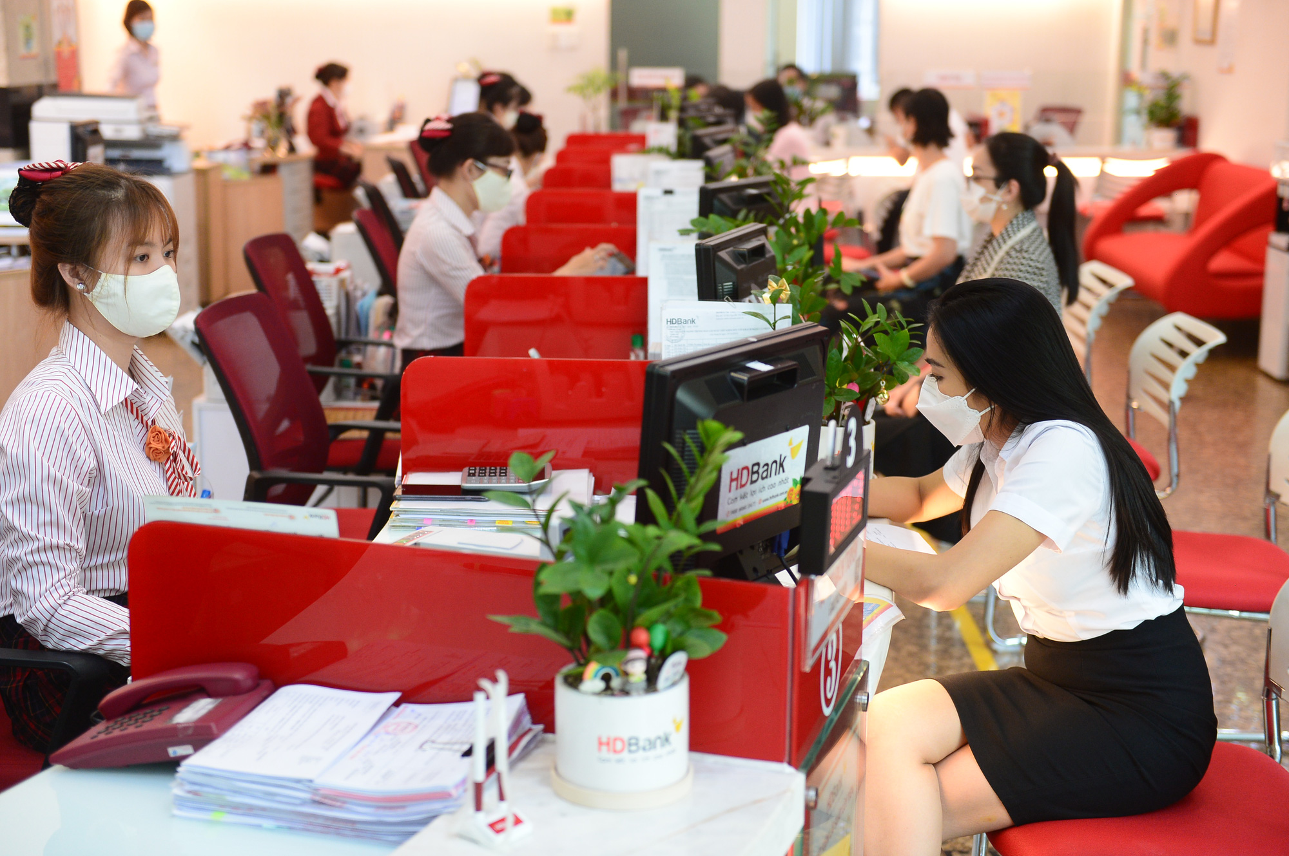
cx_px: 644
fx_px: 2003
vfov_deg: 24.1
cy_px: 428
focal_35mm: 56
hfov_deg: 35.7
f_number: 3.2
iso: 1600
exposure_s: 1/160
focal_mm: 56
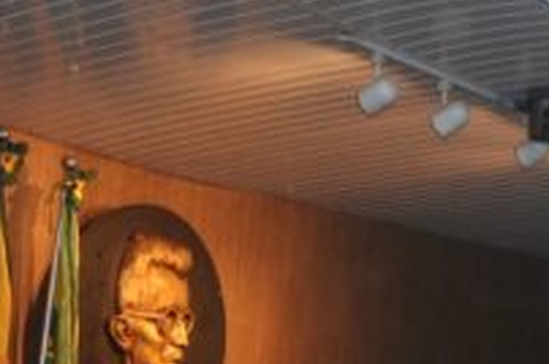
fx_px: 1655
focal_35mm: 109
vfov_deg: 12.3
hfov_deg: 18.8
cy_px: 407
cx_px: 220
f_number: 3.8
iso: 400
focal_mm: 21
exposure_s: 1/60
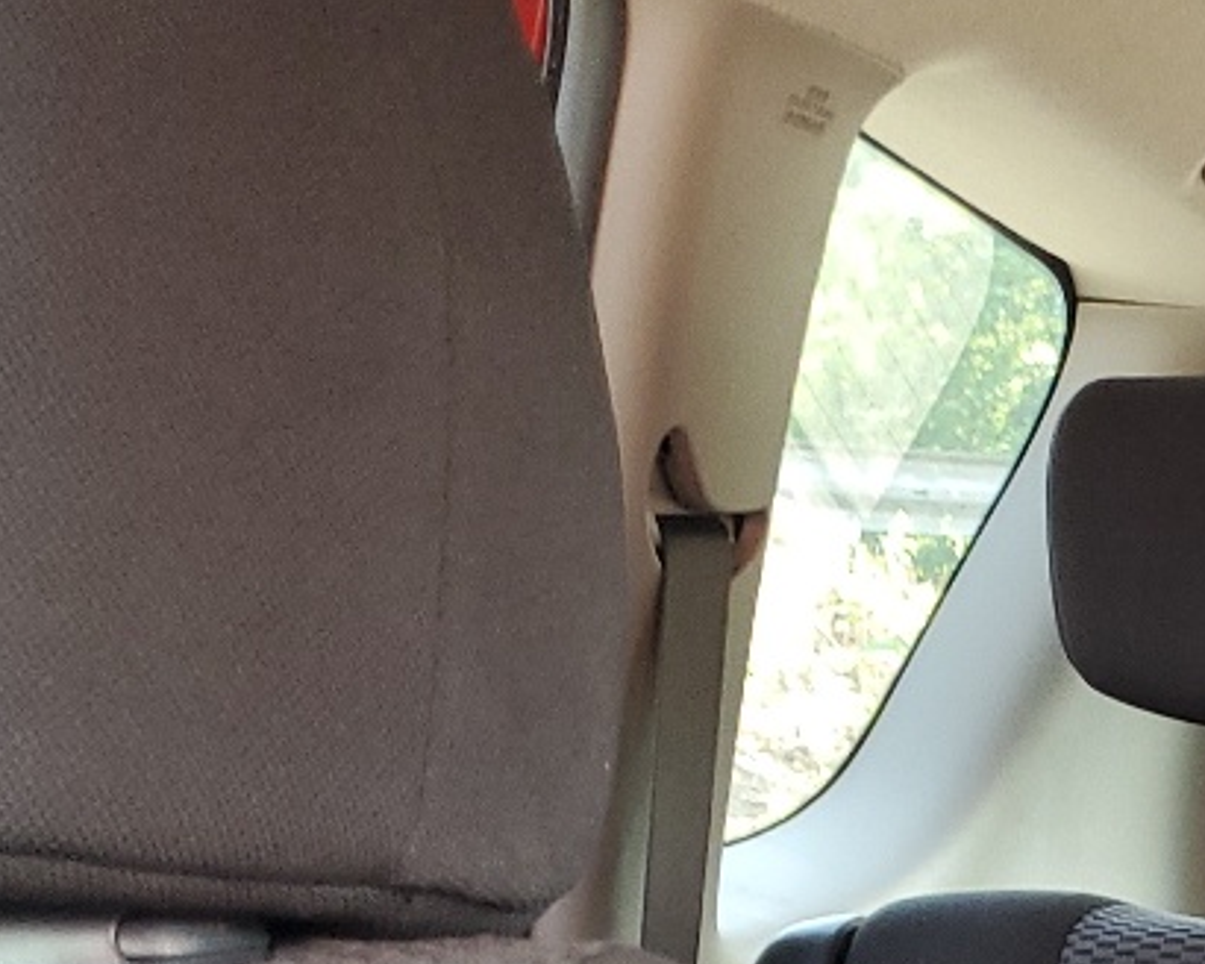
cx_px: 2051
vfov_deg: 14.2
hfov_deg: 16.7
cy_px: 1593
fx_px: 3531
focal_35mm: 99
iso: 105
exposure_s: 1/60.2
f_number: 1.5
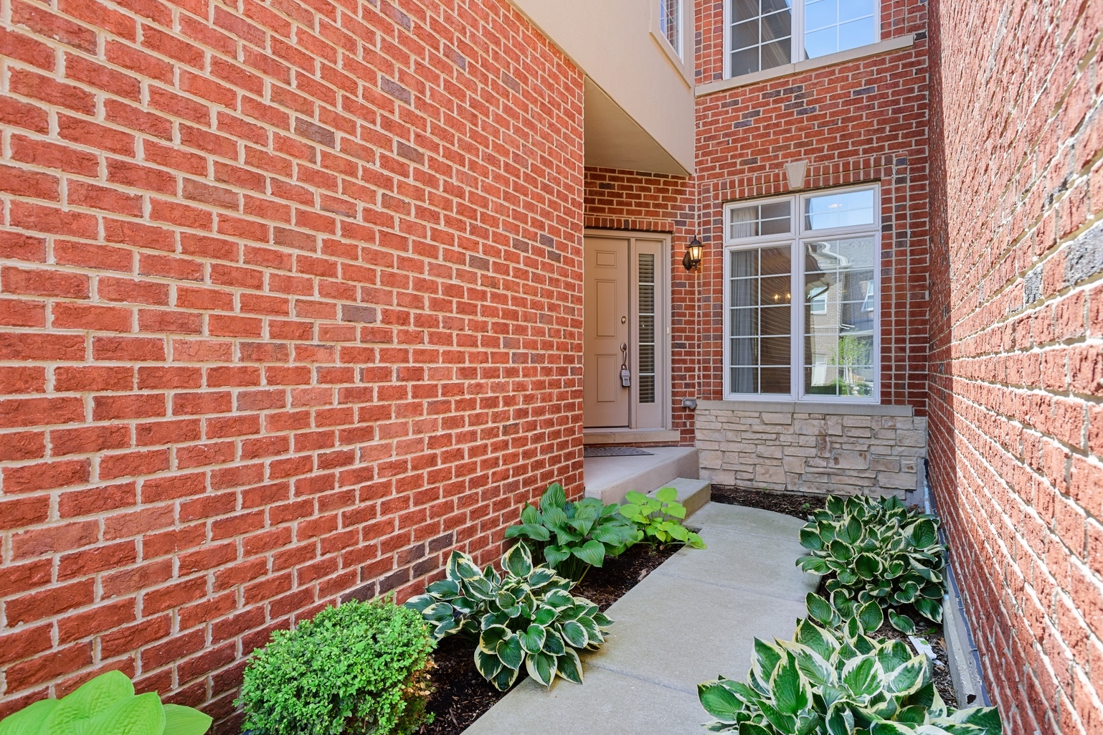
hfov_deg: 84.0
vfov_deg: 61.9
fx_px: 613
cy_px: 378
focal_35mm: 20
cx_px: 539
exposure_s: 1/30
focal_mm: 19
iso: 400
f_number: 8
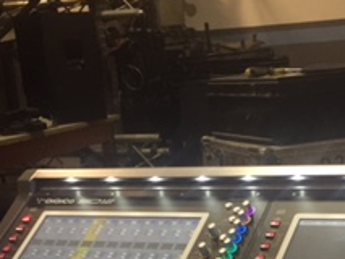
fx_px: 868
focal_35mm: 87
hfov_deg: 22.4
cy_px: 342
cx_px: 233
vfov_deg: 16.1
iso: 160
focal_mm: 4.15
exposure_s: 1/33
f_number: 2.2
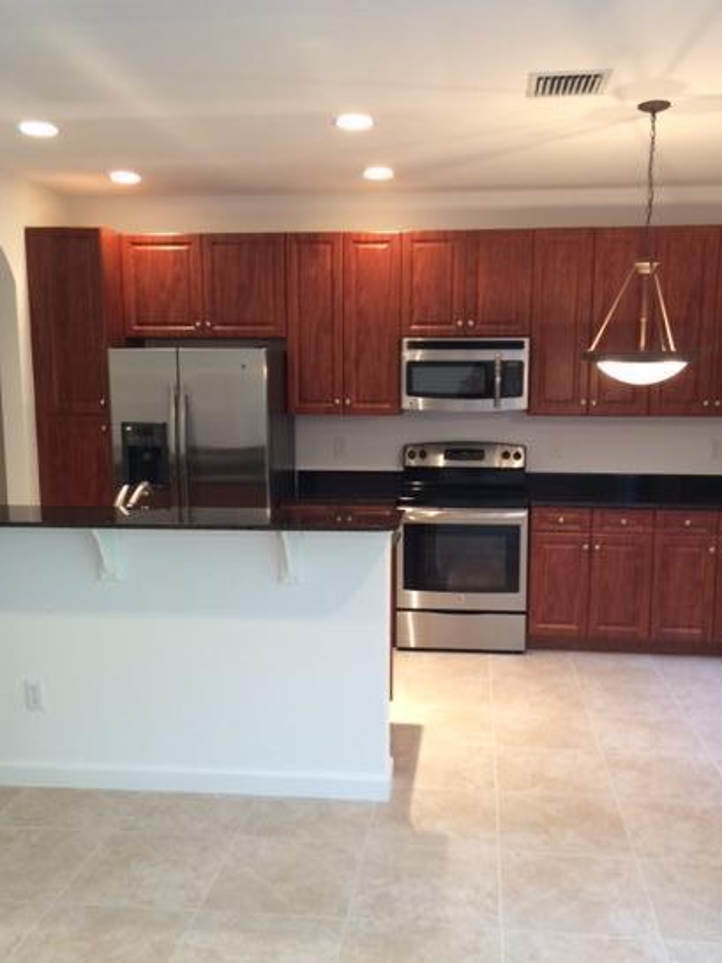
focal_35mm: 34
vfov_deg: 54.0
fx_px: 946
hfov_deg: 41.7
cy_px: 506
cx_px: 381
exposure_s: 1/30
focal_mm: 4.15
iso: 100
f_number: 2.2
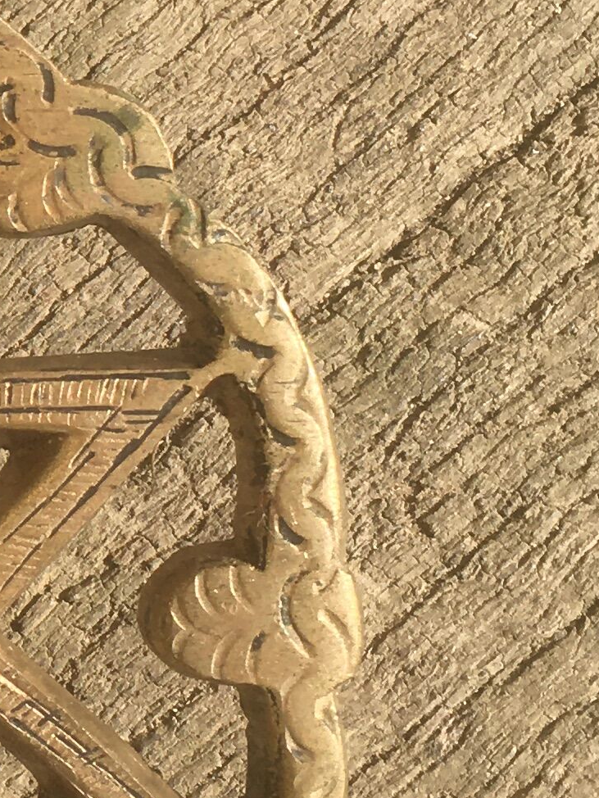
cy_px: 141
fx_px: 2767
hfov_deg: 11.5
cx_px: -464
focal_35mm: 120
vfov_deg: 16.3
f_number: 2.2
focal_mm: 4.15
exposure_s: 1/1115
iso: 25
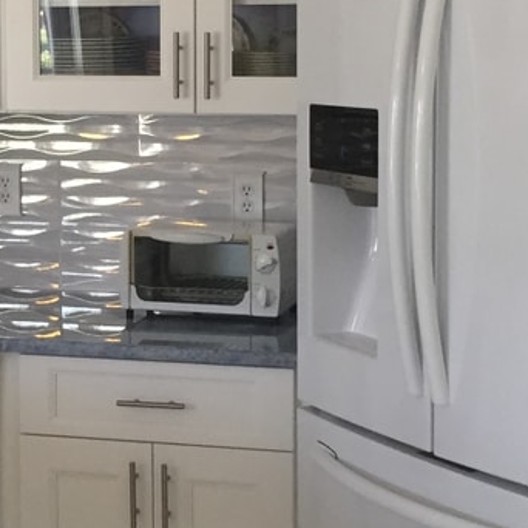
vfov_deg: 17.4
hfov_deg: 17.3
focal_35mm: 100
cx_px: 135
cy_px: 218
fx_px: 1726
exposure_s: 1/30
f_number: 2.2
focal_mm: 4.15
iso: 80
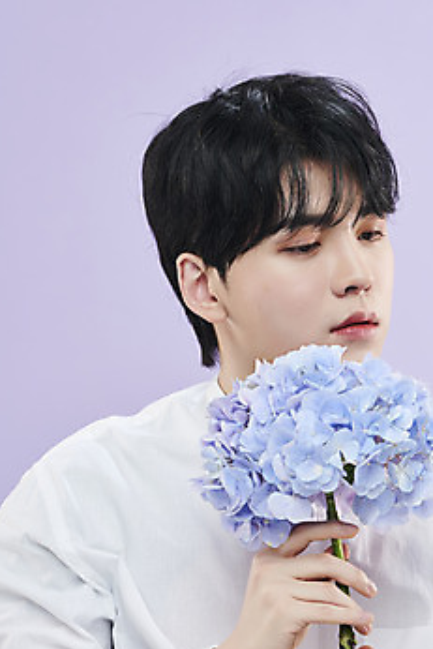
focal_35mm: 156
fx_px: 2811
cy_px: 300
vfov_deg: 13.2
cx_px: 243
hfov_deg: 8.8
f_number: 8
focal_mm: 135
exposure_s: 1/125
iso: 64
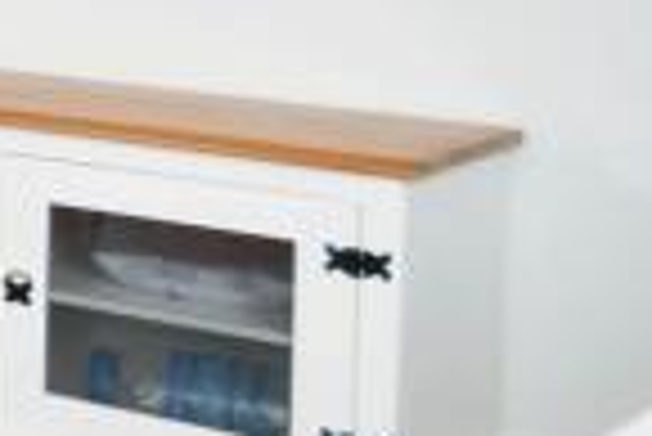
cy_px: -124
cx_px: -1457
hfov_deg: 10.5
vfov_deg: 12.6
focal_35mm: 106
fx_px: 1922
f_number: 8
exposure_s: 1/80
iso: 400
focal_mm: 10
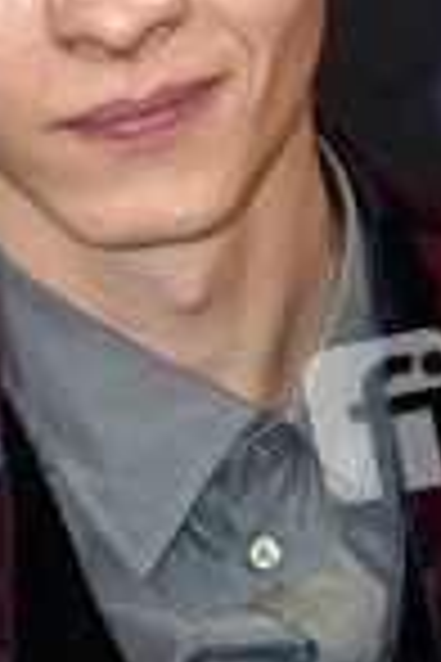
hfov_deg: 4.4
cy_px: 171
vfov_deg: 6.6
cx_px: 126
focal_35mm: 311
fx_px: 5714
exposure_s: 1/160
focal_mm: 114
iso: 640
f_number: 5.6
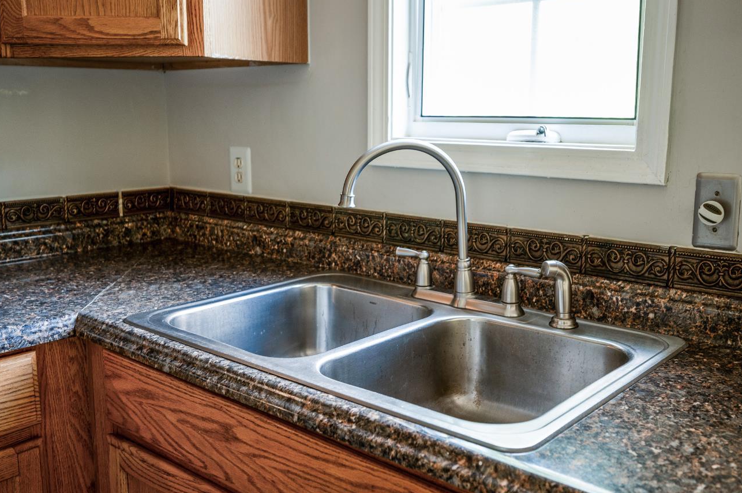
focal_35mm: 35
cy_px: 237
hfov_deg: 54.5
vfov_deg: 37.8
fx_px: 721
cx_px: 380
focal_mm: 30
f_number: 4
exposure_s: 1/3
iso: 200
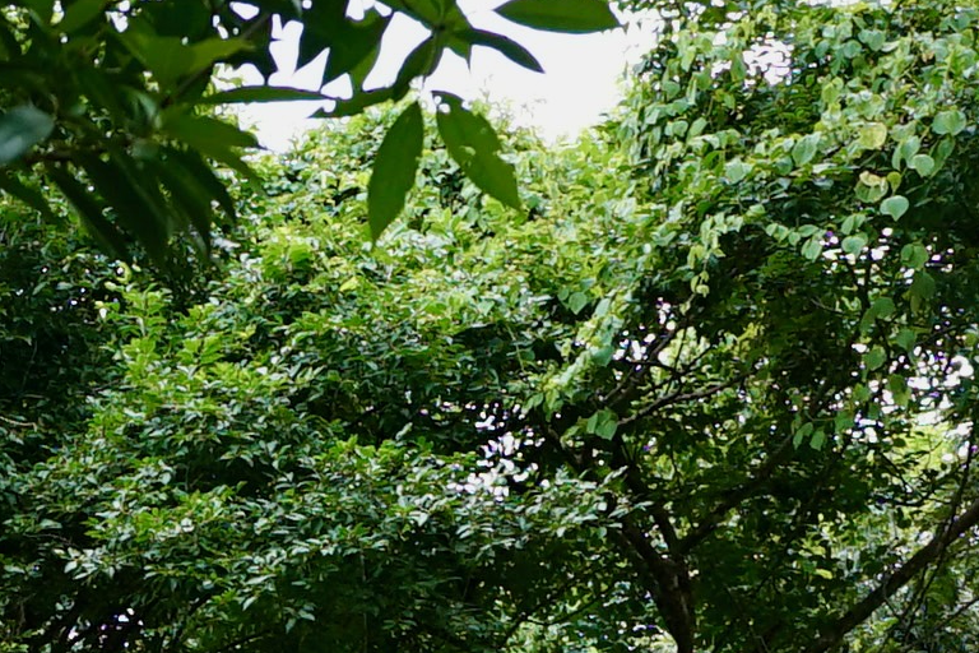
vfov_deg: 8.8
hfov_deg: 14.5
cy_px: 1972
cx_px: -687
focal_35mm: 127
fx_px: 3442
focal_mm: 16.2
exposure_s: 1/160
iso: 200
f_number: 4
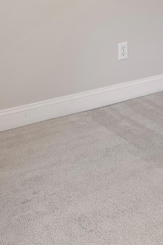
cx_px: 180
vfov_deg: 29.4
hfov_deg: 22.1
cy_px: -53
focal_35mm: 58
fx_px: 394
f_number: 4.5
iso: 100
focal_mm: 10
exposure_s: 1/2.5
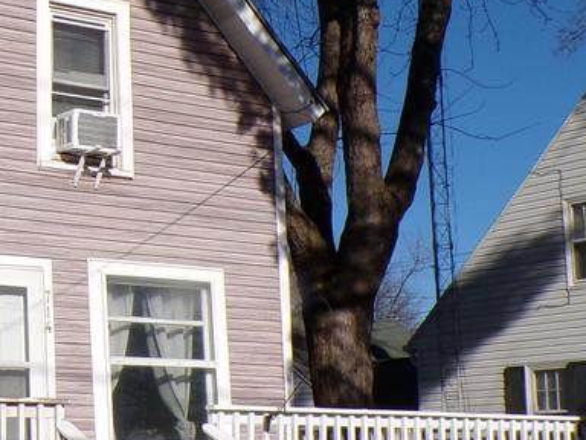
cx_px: -98
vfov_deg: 18.4
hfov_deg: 22.7
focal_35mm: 80
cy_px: 298
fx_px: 1354
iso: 100
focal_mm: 4.3
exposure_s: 1/680
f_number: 5.8
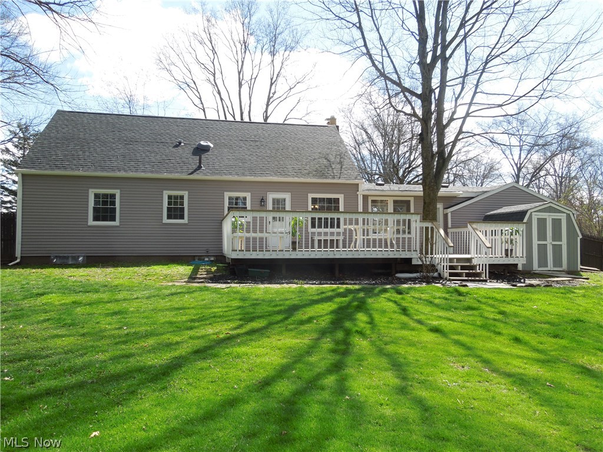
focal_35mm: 25
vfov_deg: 54.9
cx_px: 302
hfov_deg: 69.4
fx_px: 435
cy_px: 226
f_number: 3.3
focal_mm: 4.5
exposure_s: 1/400
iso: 100
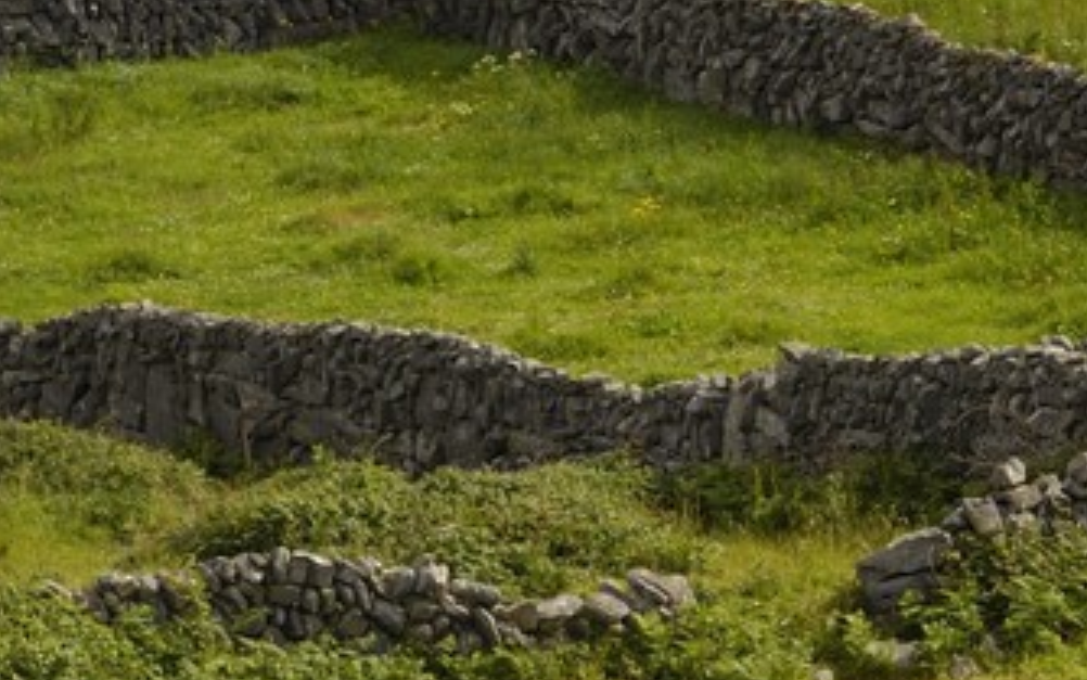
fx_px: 13009
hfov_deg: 4.7
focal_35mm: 439
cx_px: 2571
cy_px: 117
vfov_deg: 3.0
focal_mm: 60
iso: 100
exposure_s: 1/250
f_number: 8
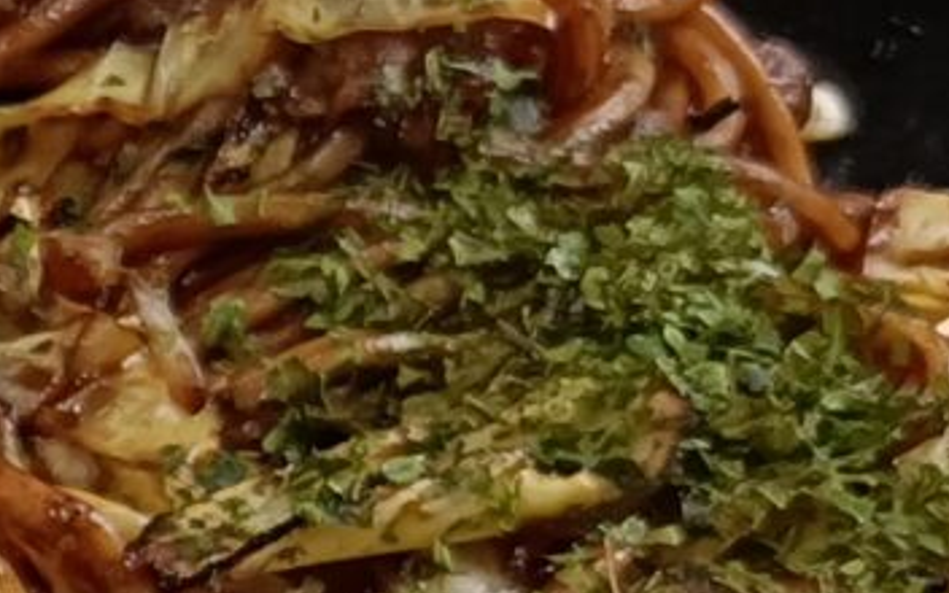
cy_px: 744
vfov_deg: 6.7
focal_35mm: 193
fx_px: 4992
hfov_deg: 9.7
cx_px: -1275
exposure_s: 1/60
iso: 500
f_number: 1.7
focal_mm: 4.7
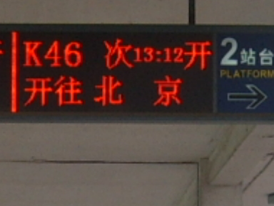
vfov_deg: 38.7
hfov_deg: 50.1
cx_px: 137
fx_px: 293
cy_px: 103
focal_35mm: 37
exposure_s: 1/90
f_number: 6
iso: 63
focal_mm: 6.2
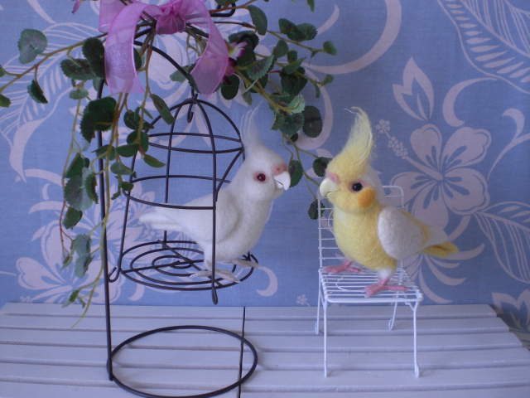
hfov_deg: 49.0
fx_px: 582
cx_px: 265
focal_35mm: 38
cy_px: 199
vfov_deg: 37.7
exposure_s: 1/60
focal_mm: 6.3
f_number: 3.1
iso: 100
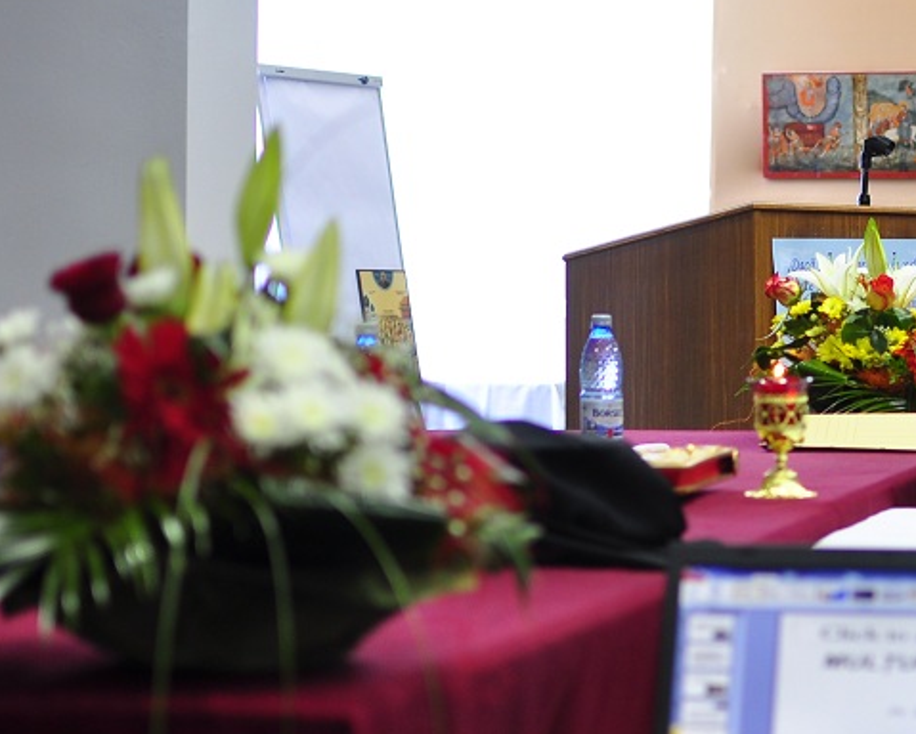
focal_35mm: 123
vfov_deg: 12.5
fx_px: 3342
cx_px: 799
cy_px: 251
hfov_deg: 15.5
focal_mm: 35
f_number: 2.2
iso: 200
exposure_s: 1/40
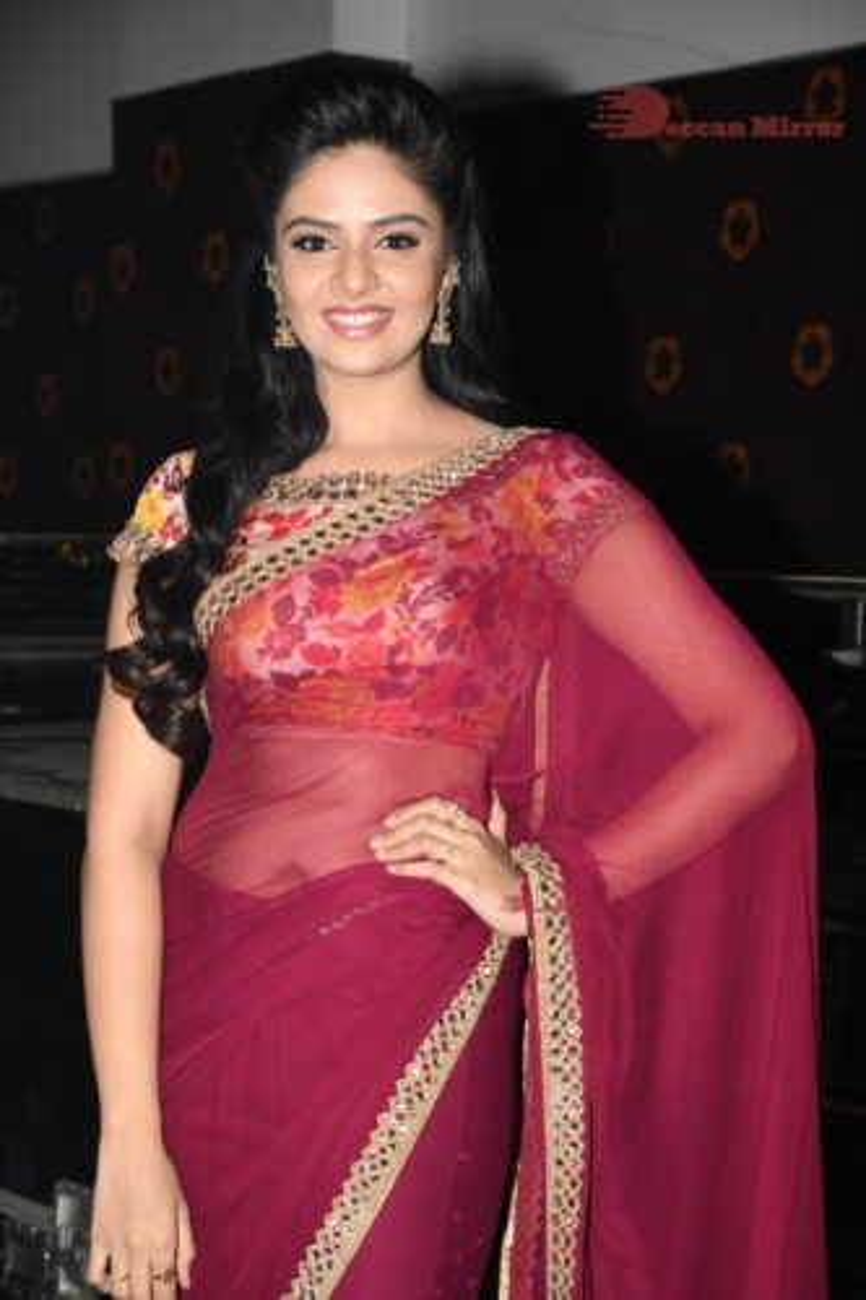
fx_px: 3033
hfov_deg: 16.3
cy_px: 650
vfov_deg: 24.2
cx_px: 433
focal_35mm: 84
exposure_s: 1/60
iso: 320
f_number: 5.6
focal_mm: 56
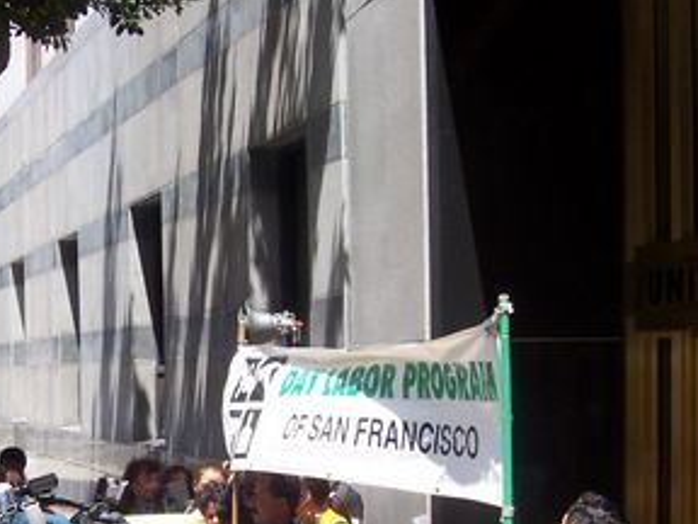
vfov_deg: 18.9
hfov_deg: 24.6
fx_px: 1553
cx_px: 78
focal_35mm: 77
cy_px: 458
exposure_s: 1/250
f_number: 5.6
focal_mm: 5.6
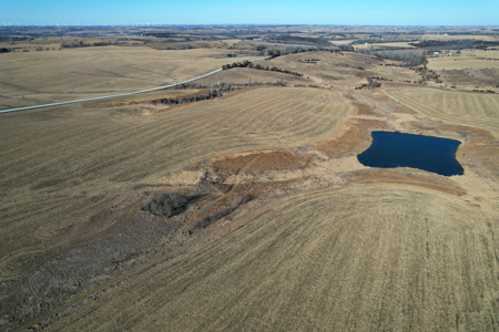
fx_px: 305
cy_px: 166
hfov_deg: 78.6
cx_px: 250
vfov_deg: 57.2
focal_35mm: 22
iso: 100
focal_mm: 8.38
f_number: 2.8
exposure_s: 1/1600
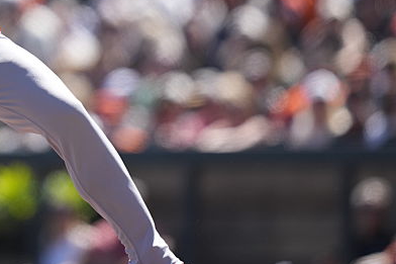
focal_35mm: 1046
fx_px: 11501
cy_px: -10
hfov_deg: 2.0
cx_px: -39
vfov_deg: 1.3
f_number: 2.8
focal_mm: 400
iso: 320
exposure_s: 1/2500
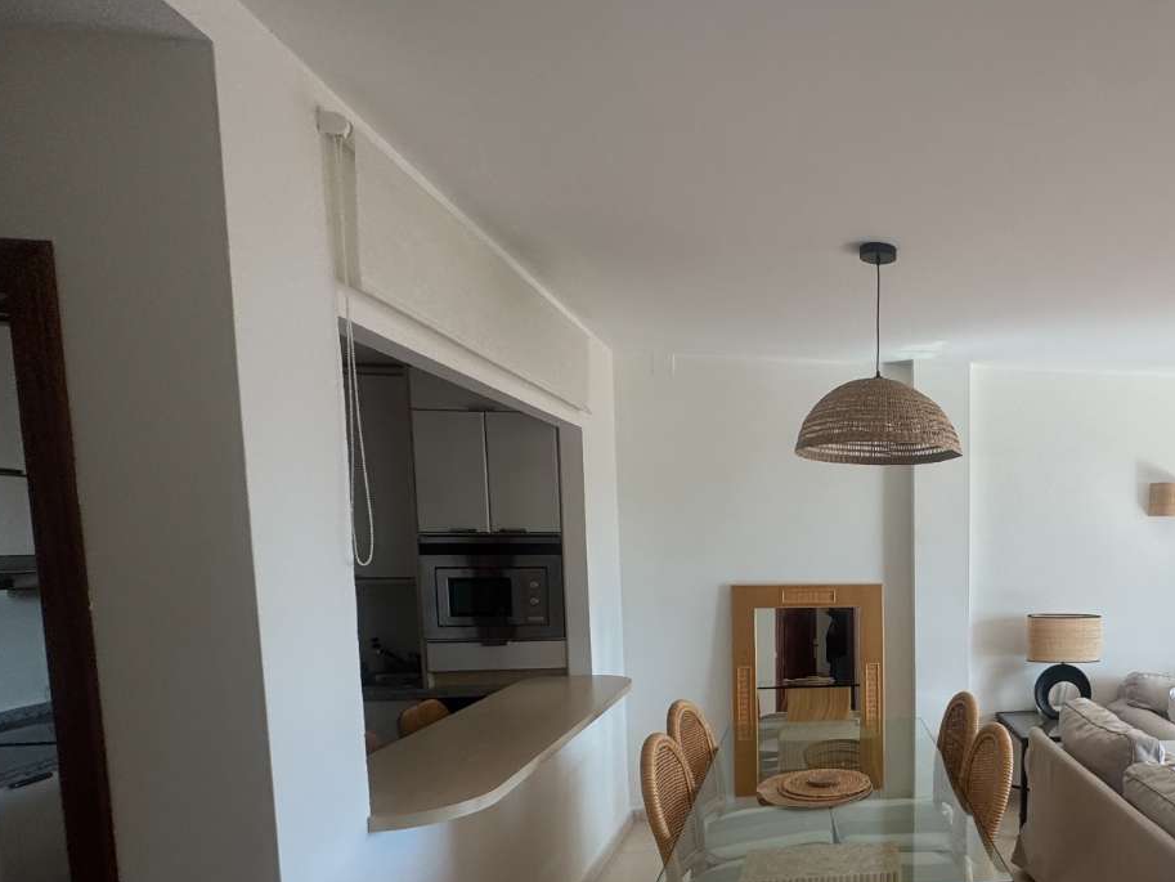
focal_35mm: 23
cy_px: 610
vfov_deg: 57.2
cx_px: 950
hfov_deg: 66.7
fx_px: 781
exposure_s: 1/169
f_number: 2.2
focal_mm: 2.22
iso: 40
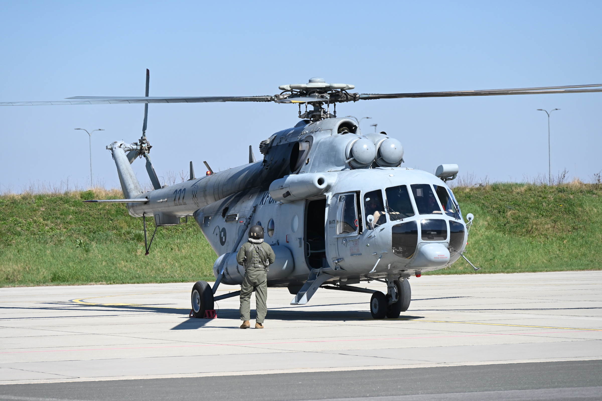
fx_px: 2926
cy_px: 200
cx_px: 301
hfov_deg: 11.7
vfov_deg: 7.8
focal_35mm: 175
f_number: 7.1
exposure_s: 1/6400
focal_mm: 175
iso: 1600
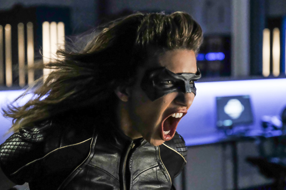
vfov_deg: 16.5
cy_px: 95
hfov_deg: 24.5
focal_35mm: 83
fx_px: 659
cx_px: 143
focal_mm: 55
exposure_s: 1/160
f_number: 2.8
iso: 6400
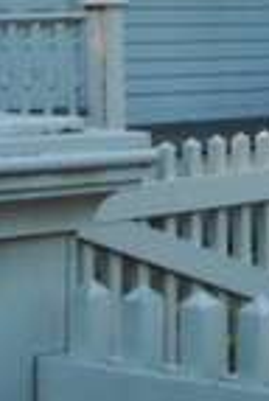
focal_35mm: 203
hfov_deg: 6.7
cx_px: 420
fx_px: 2264
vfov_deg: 9.7
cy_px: -261
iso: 64
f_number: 2.8
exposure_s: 1/209
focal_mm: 5.7
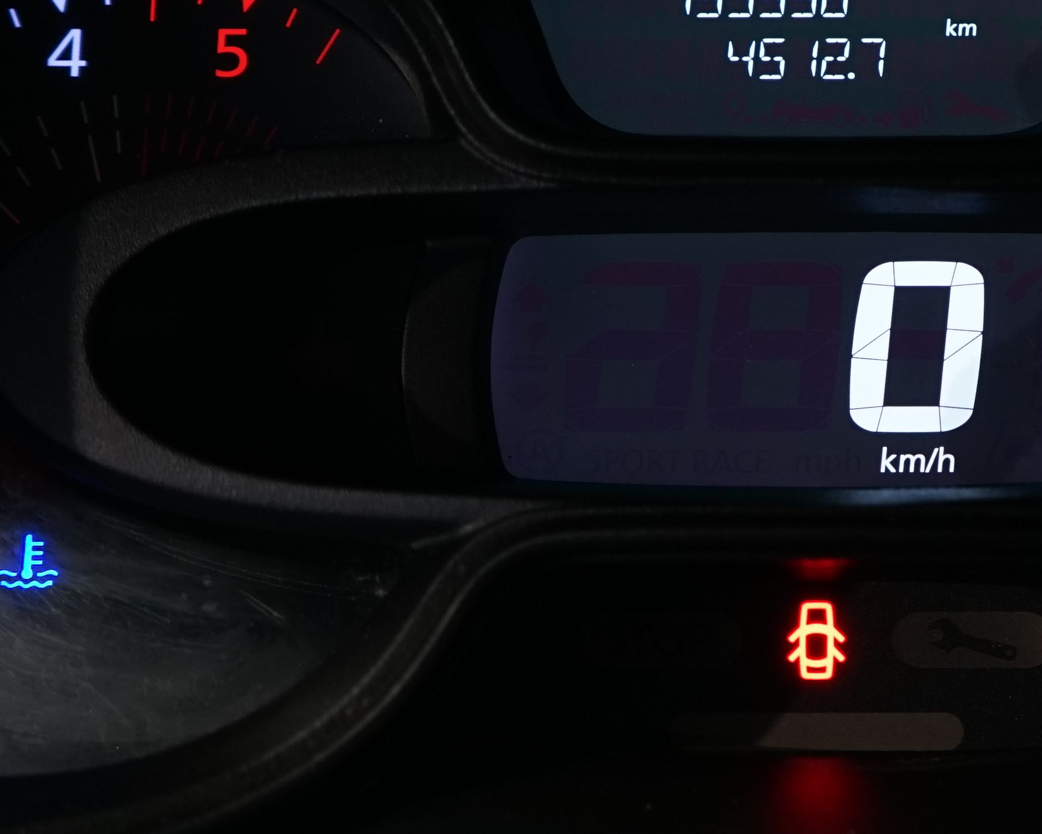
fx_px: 2683
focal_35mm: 87
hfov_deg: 21.6
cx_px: 892
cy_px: 361
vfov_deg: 17.7
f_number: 4
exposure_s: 1/30
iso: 640
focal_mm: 29
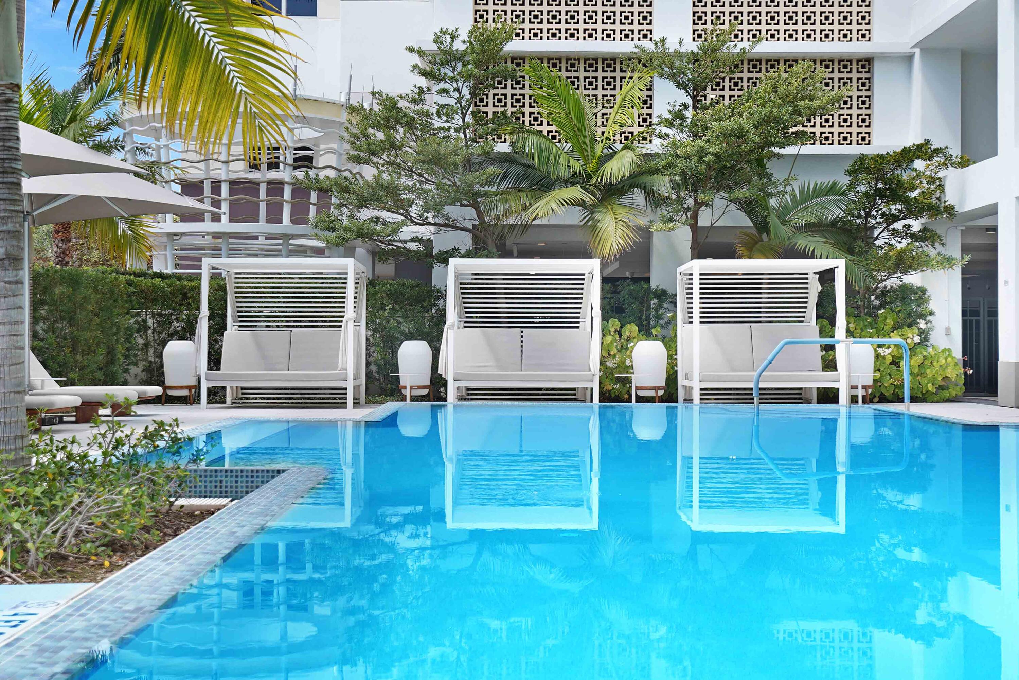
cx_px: 510
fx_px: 1472
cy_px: 340
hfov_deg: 38.2
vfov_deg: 26.0
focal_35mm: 52
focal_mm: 35
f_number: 5
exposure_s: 1/200
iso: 80
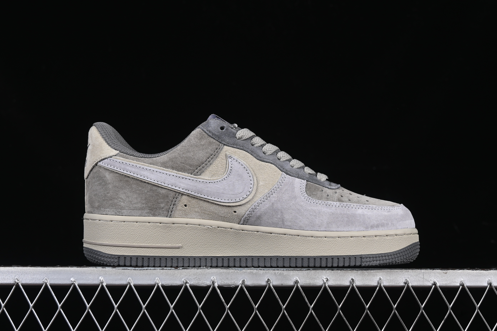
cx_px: 248
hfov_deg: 27.0
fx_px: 1035
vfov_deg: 18.2
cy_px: 166
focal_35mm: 75
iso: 160
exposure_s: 1/80
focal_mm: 50
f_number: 8
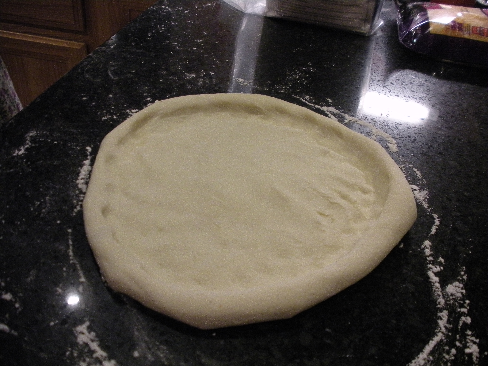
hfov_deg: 52.6
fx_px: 493
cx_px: 244
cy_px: 183
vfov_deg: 40.7
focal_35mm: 35
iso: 400
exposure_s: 1/27
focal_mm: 6.3
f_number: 3.5
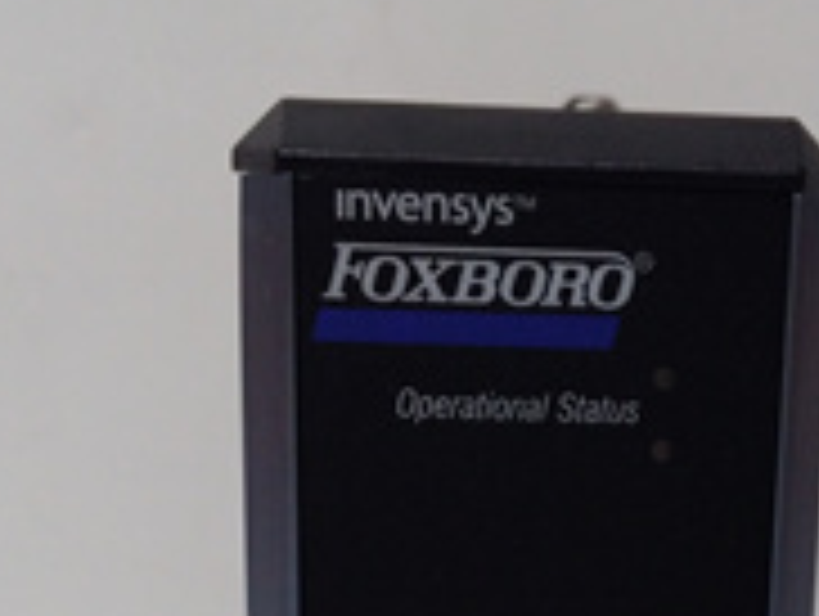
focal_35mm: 74
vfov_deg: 18.7
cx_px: 594
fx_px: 1753
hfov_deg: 26.0
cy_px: 771
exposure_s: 1/33
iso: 182
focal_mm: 3.79
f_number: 2
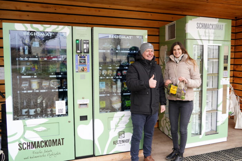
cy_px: 80
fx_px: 161
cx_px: 121
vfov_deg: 53.1
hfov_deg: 73.8
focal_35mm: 24
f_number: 5.6
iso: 1000
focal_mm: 24
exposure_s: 1/250
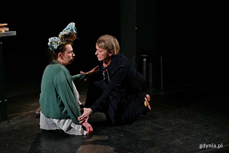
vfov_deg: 18.2
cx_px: 114
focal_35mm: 75
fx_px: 477
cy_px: 76
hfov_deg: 27.0
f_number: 4.5
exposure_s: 1/125
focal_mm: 50
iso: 2000
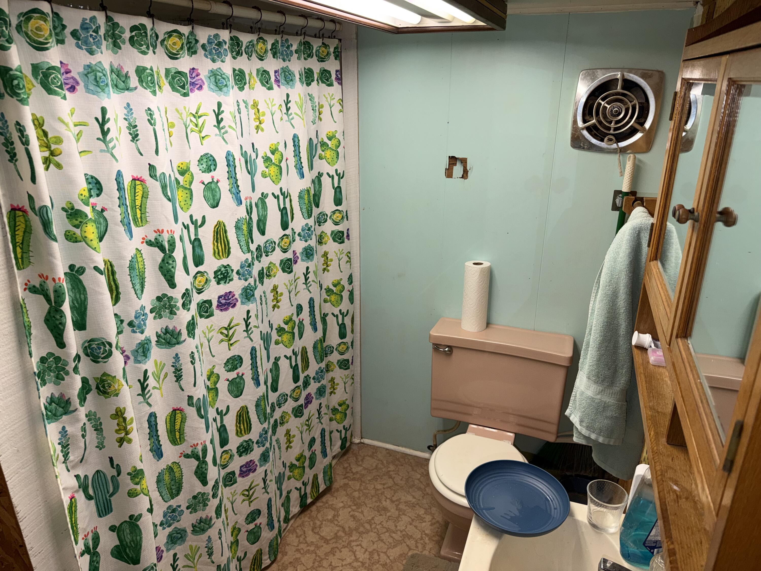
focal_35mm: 24
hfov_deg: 71.6
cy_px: 286
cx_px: 380
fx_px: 528
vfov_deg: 56.8
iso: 80
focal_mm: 6.76
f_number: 1.78
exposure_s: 1/120
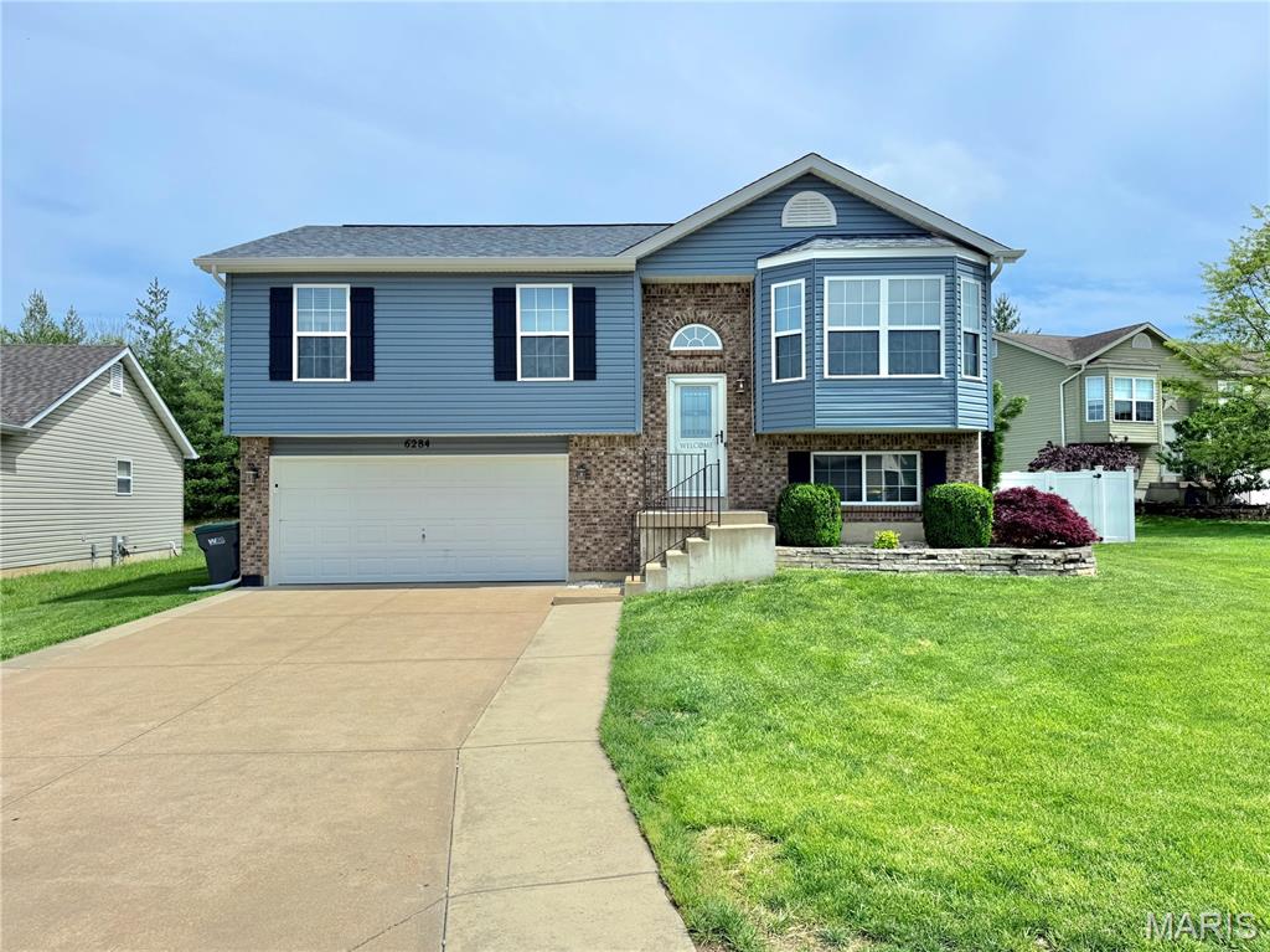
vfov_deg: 56.8
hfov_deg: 71.6
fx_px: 880
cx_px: 635
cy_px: 476
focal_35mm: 24
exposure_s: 1/9091
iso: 80
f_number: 1.78
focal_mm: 6.76
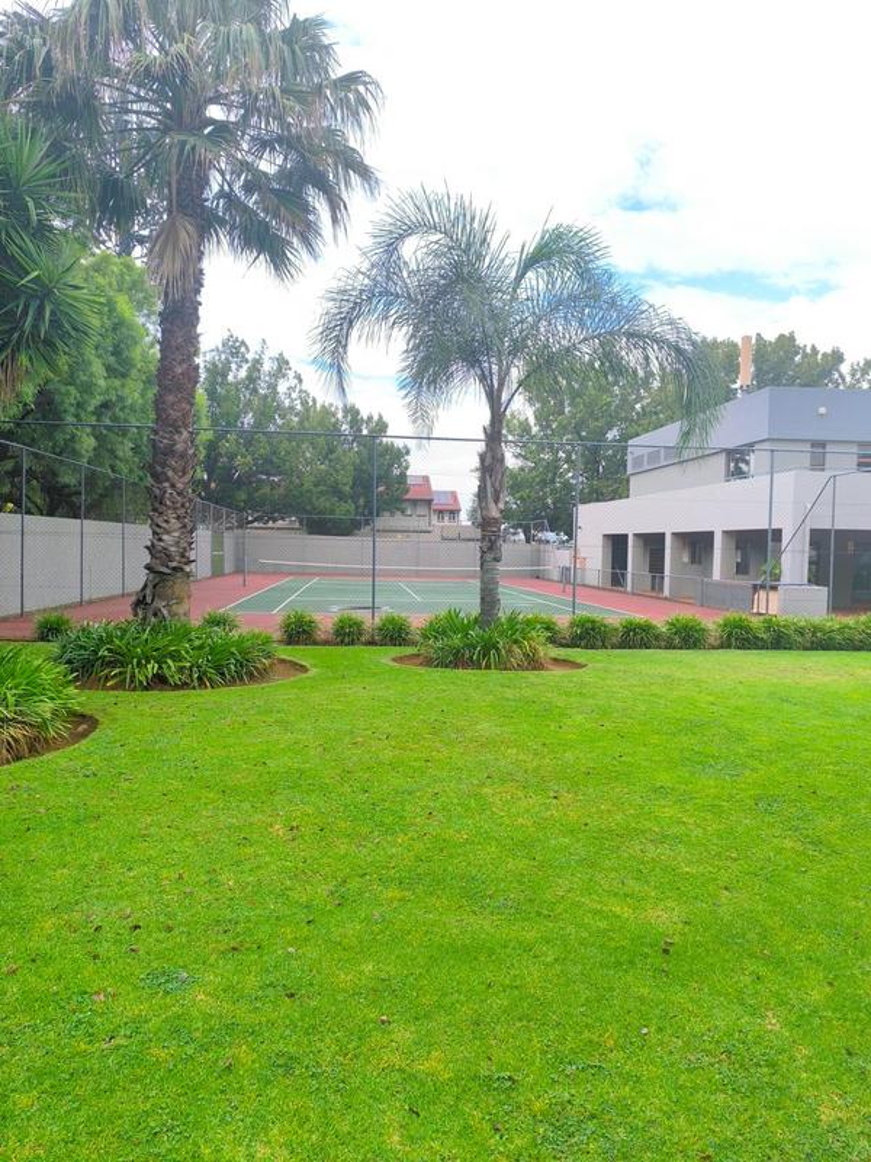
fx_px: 772
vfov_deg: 73.9
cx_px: 436
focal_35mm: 23
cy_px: 581
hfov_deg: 58.9
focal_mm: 6.14
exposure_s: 1/262
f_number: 1.65
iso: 50
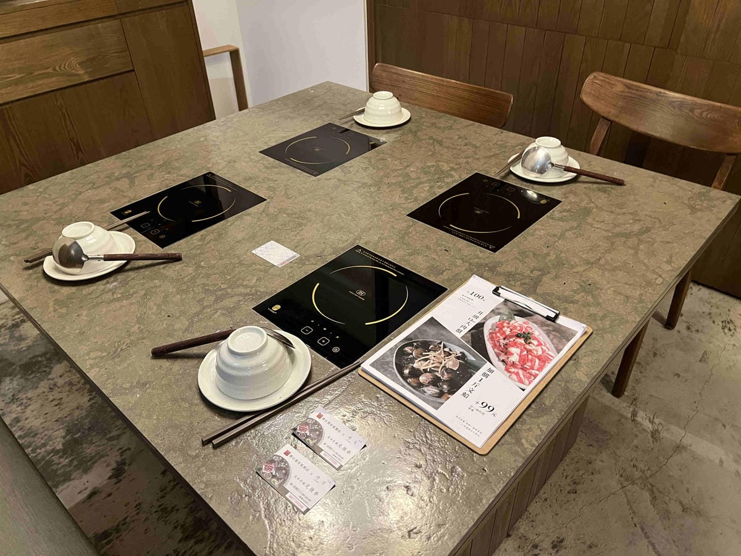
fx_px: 557
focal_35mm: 26
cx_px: 370
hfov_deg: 67.3
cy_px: 278
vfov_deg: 53.1
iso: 320
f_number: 1.5
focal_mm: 5.7
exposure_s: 1/60
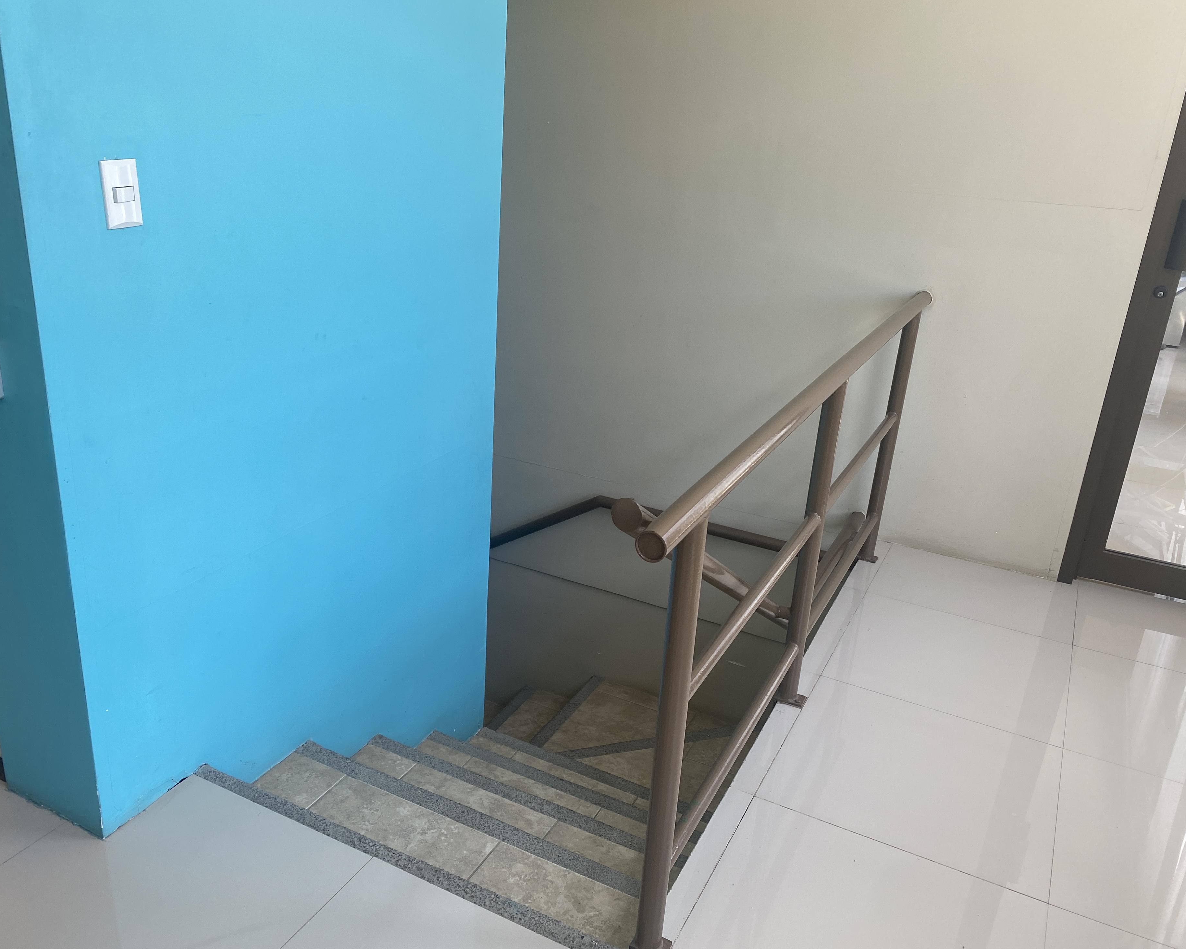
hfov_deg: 62.1
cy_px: 480
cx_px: 542
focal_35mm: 28
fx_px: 983
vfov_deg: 51.5
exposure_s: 1/122
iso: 80
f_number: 1.8
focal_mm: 4.25
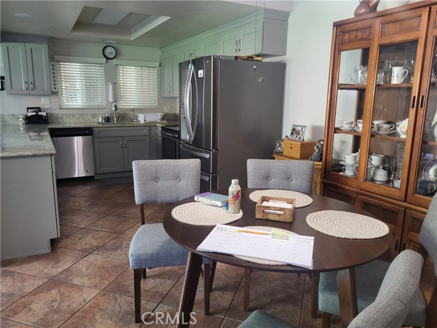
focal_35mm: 26
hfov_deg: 67.3
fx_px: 328
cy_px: 164
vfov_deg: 53.1
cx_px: 218
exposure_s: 1/40
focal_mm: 5.4
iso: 500
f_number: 1.8
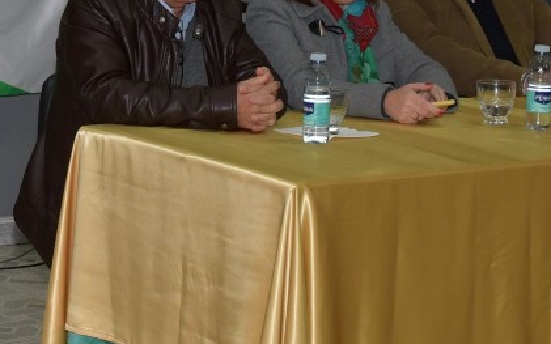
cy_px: -154
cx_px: 162
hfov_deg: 13.1
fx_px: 2387
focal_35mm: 159
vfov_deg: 8.1
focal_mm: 27
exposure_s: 1/60
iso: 500
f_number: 5.6
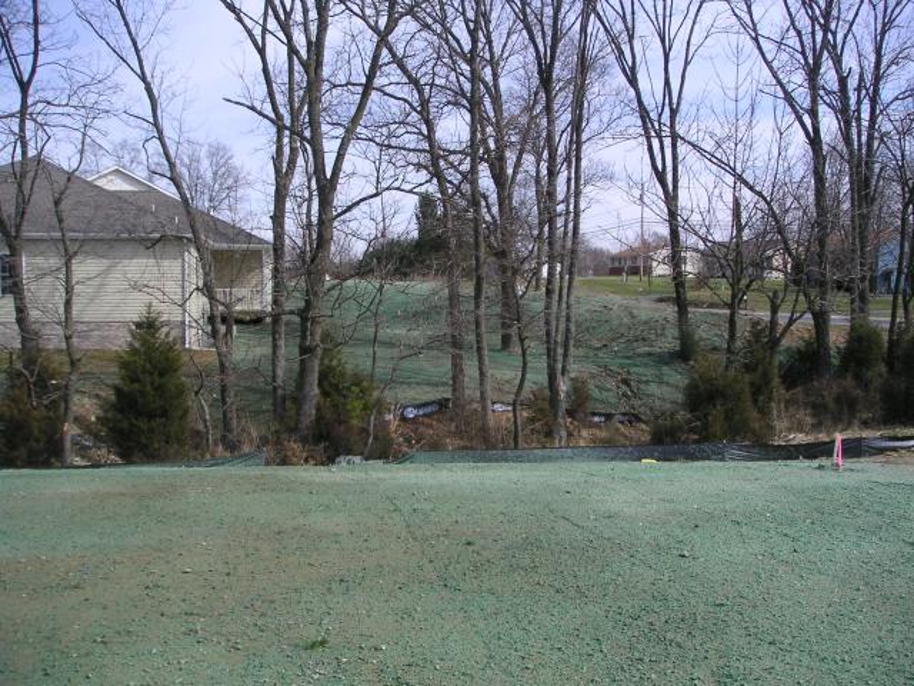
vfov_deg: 37.7
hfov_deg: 49.0
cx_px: 457
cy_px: 343
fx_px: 1003
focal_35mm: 38
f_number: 6.7
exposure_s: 1/125
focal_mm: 6
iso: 50
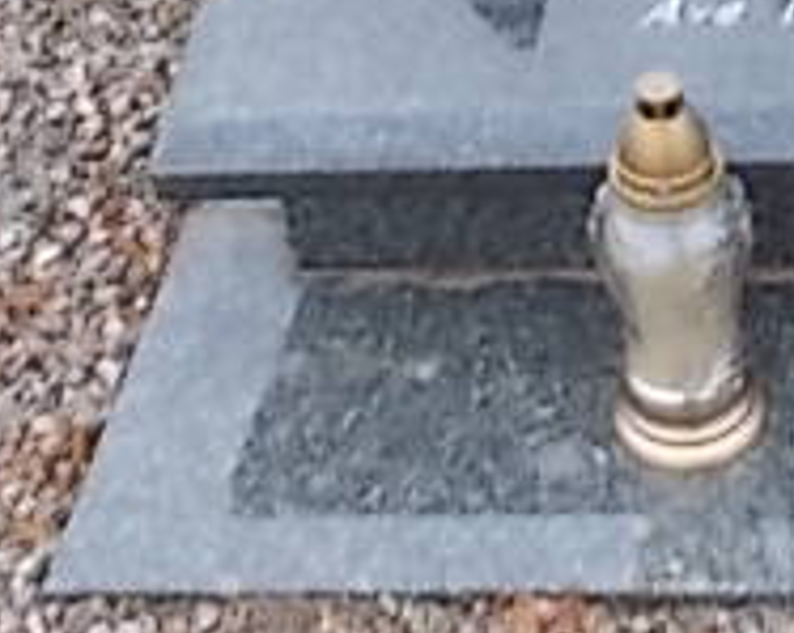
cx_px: 684
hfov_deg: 21.6
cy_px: -234
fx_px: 2041
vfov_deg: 16.5
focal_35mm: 87
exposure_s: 1/25
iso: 80
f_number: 3.2
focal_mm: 4.6
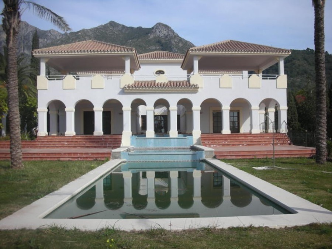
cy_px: 124
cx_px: 166
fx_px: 336
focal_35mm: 35
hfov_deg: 52.6
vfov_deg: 40.7
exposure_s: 1/94.8
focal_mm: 5.8
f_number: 8.5
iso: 50
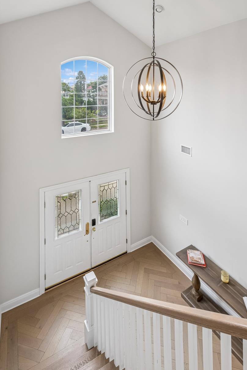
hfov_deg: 64.5
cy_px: 192
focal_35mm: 19
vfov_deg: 86.9
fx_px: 196
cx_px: 122
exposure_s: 1/40
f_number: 14
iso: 640
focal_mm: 15
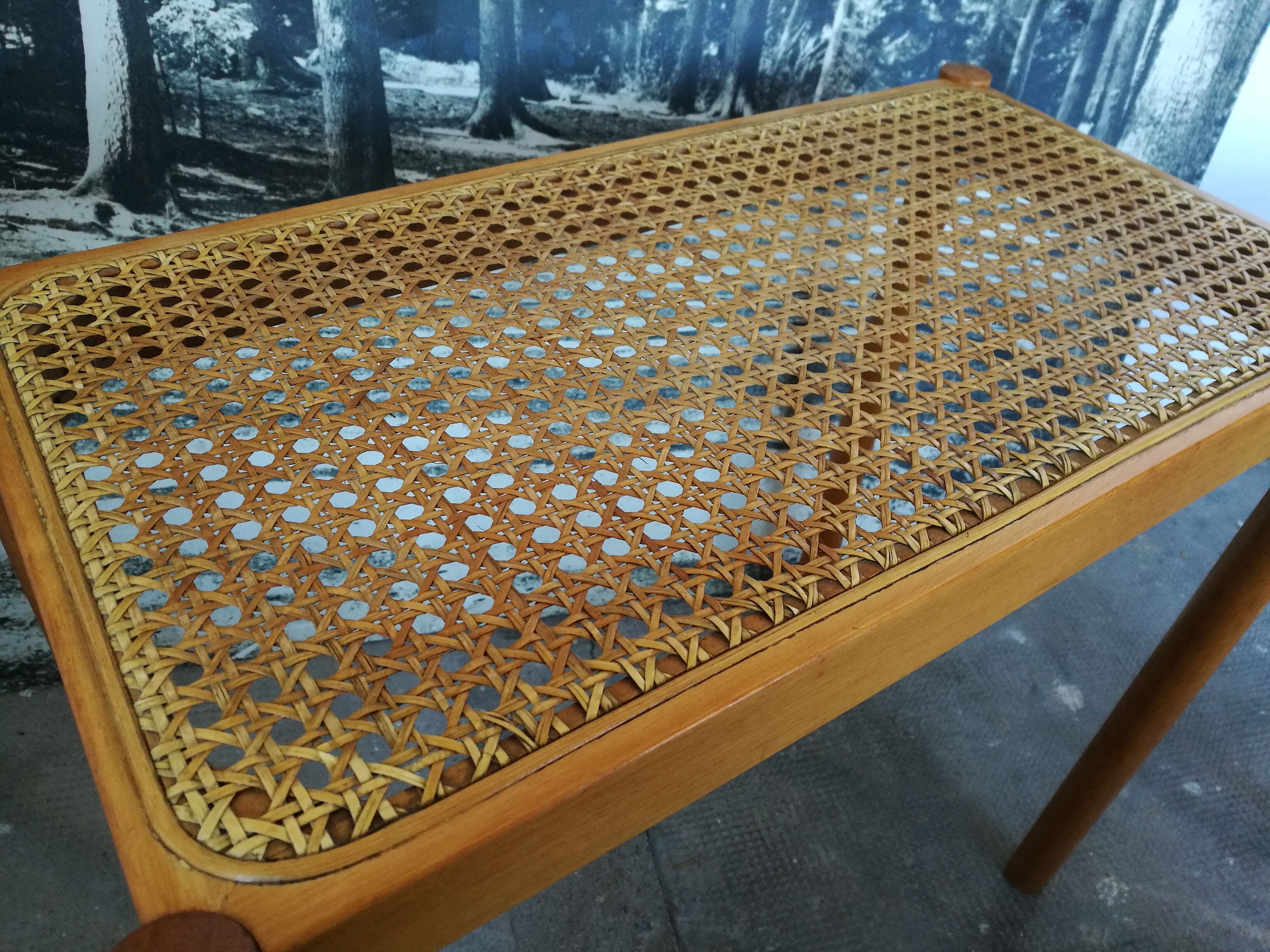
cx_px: 635
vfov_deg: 51.4
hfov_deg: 65.3
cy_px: 476
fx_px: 991
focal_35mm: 27
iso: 250
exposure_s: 1/33.3
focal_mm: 4.5
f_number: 2.2
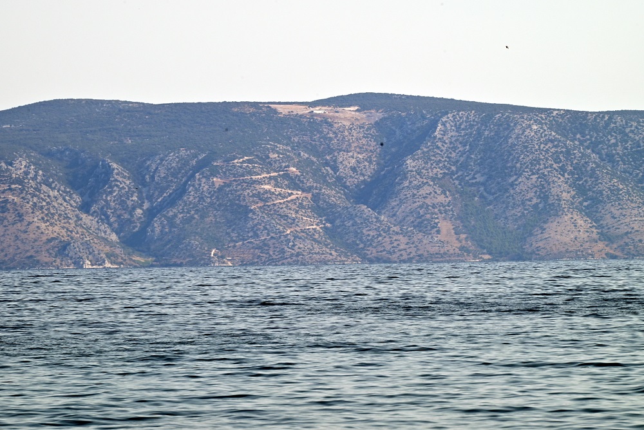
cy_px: 215
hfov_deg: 6.9
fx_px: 5367
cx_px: 322
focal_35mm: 300
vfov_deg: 4.6
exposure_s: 1/320
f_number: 16
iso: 280
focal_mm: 300
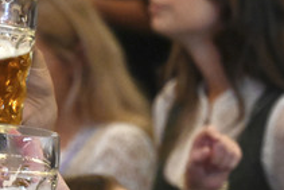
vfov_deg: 2.2
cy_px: 150
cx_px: 85
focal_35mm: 639
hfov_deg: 3.2
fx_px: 5044
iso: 16000
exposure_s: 1/320
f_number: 6.3
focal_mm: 200
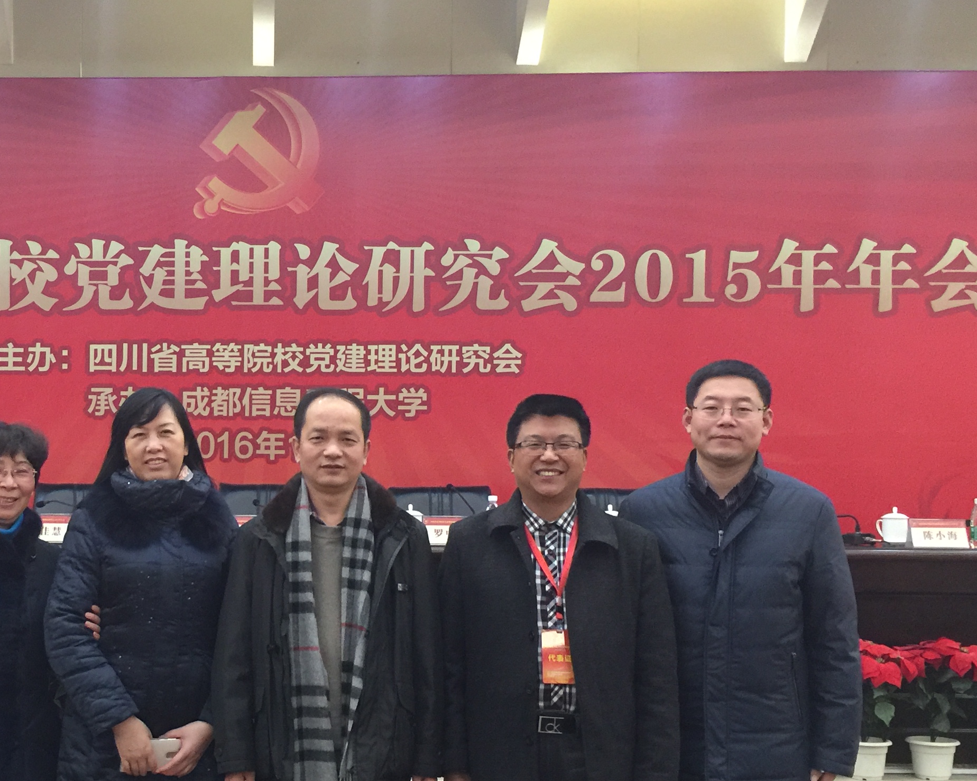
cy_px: 503
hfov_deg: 36.4
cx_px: 236
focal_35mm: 50
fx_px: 1446
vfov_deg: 30.1
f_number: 2.2
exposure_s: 1/10
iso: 125
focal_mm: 4.15
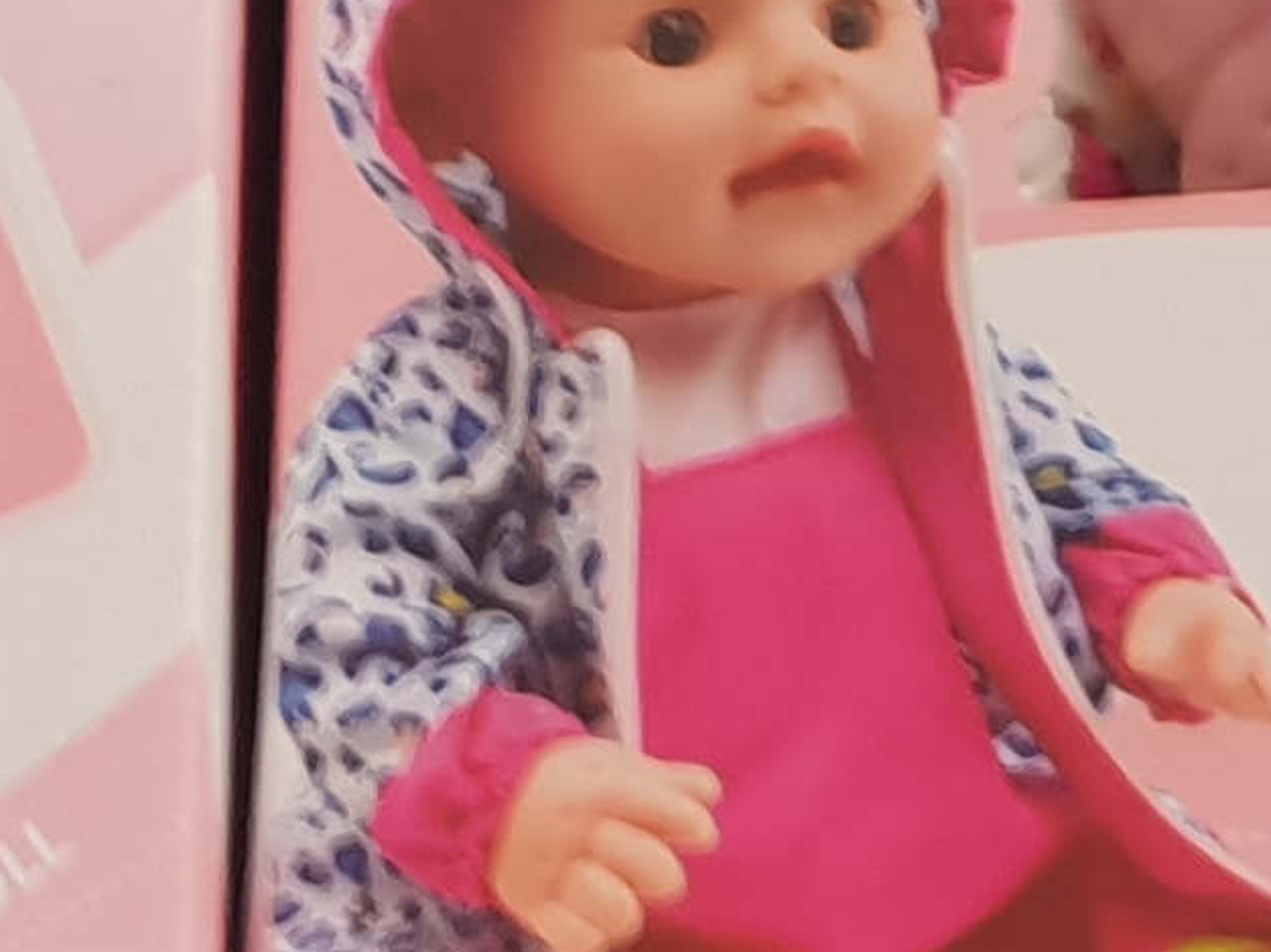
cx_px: 382
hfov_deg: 5.9
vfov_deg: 4.4
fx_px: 12296
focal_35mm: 335
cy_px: -725
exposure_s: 1/33
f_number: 2.4
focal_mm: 6
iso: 32
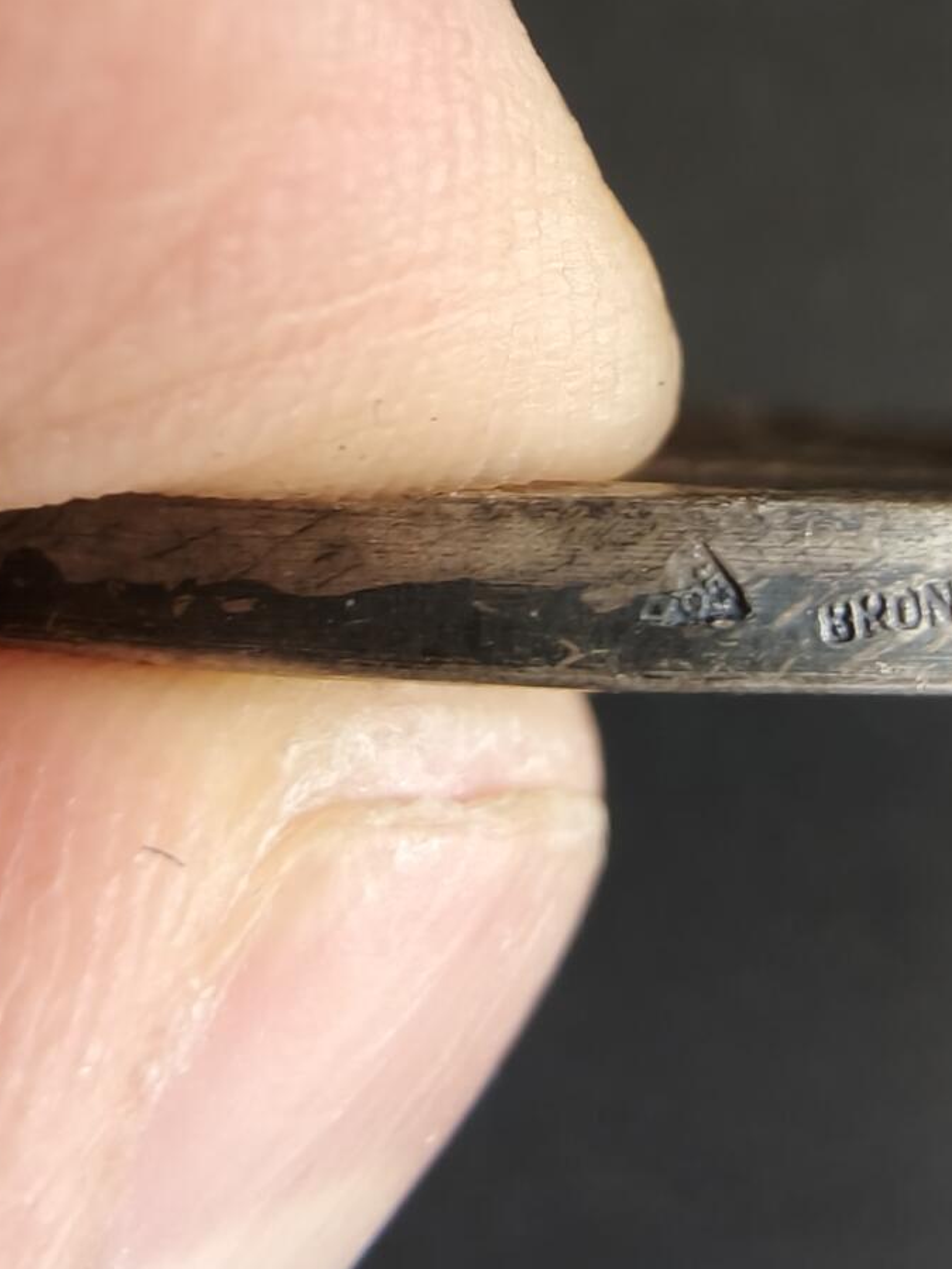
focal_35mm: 46
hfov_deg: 30.1
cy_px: 722
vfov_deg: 41.1
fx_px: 1687
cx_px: 863
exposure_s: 1/50
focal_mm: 2.32
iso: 320
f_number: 2
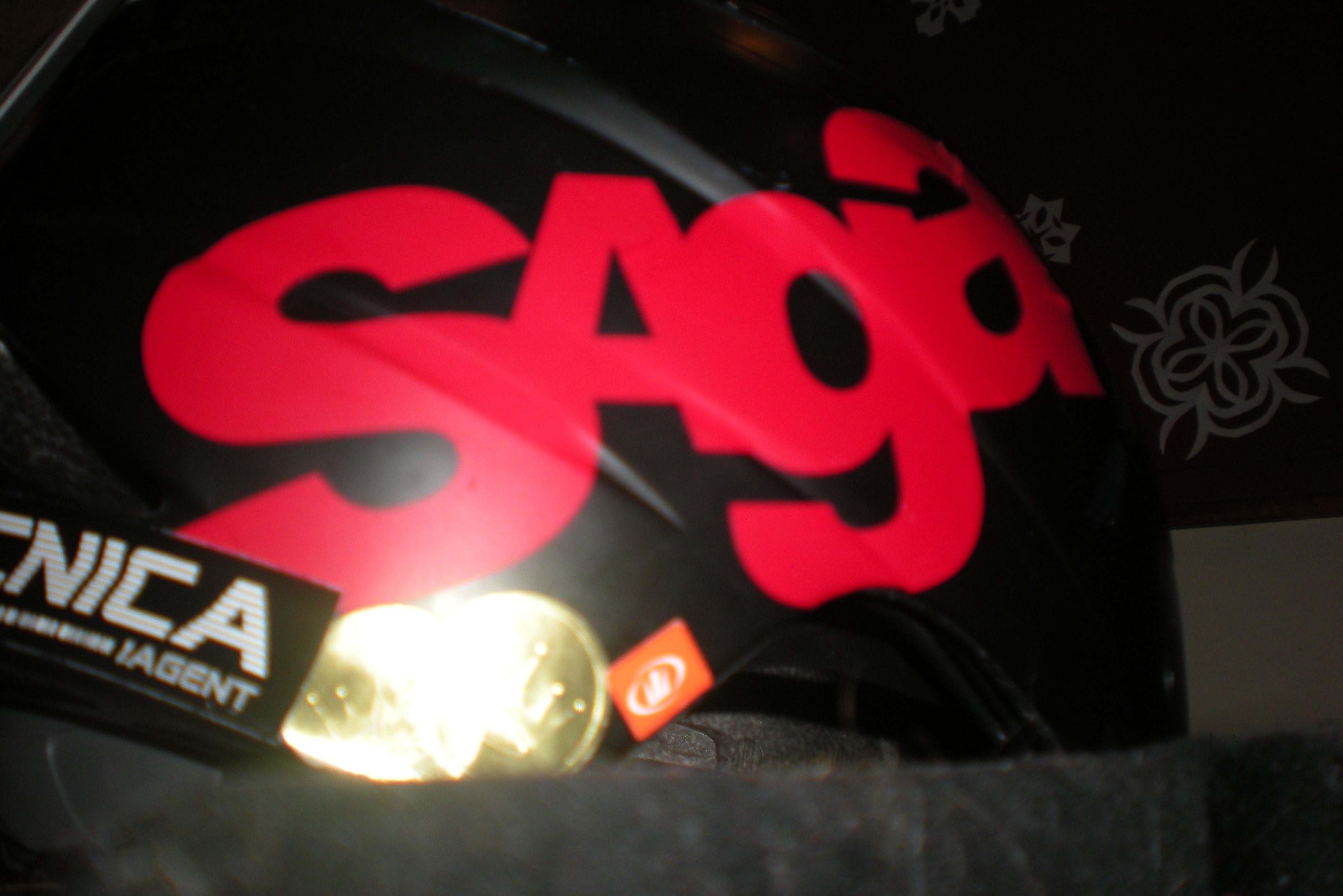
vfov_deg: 33.4
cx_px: 670
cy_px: 446
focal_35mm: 40
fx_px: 1492
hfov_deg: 48.5
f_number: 3.1
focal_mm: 6.3
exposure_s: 1/60
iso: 64
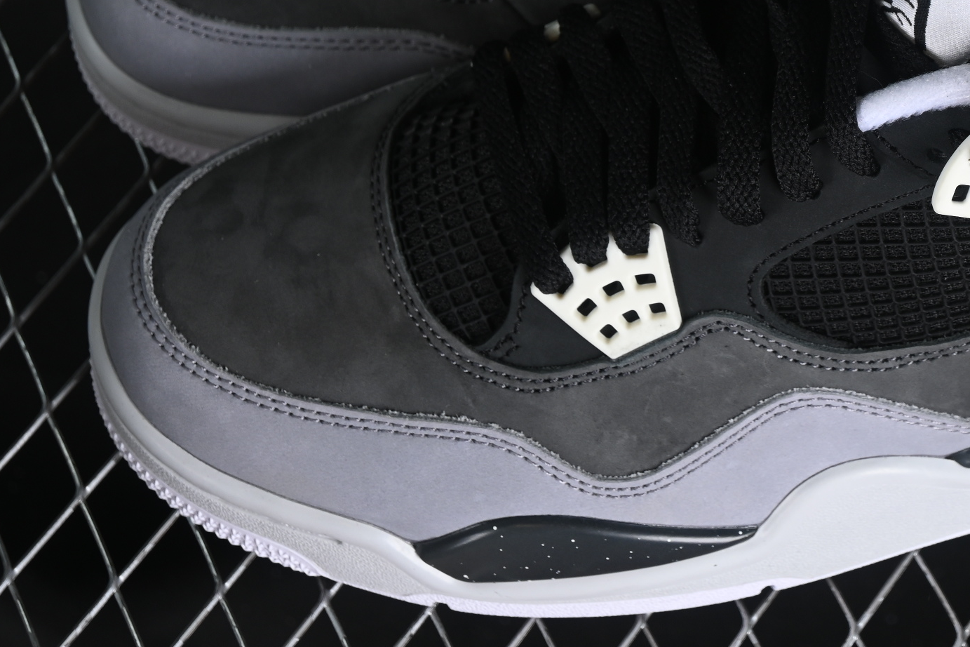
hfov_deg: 13.5
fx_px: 4068
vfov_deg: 9.0
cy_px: 1
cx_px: 834
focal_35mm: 151
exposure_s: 1/50
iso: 160
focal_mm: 50
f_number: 6.3
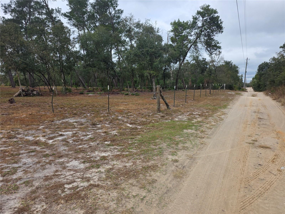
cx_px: 142
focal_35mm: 23
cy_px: 107
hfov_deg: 73.9
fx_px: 189
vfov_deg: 58.9
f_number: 1.7
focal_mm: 6.25
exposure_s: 1/2929
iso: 80
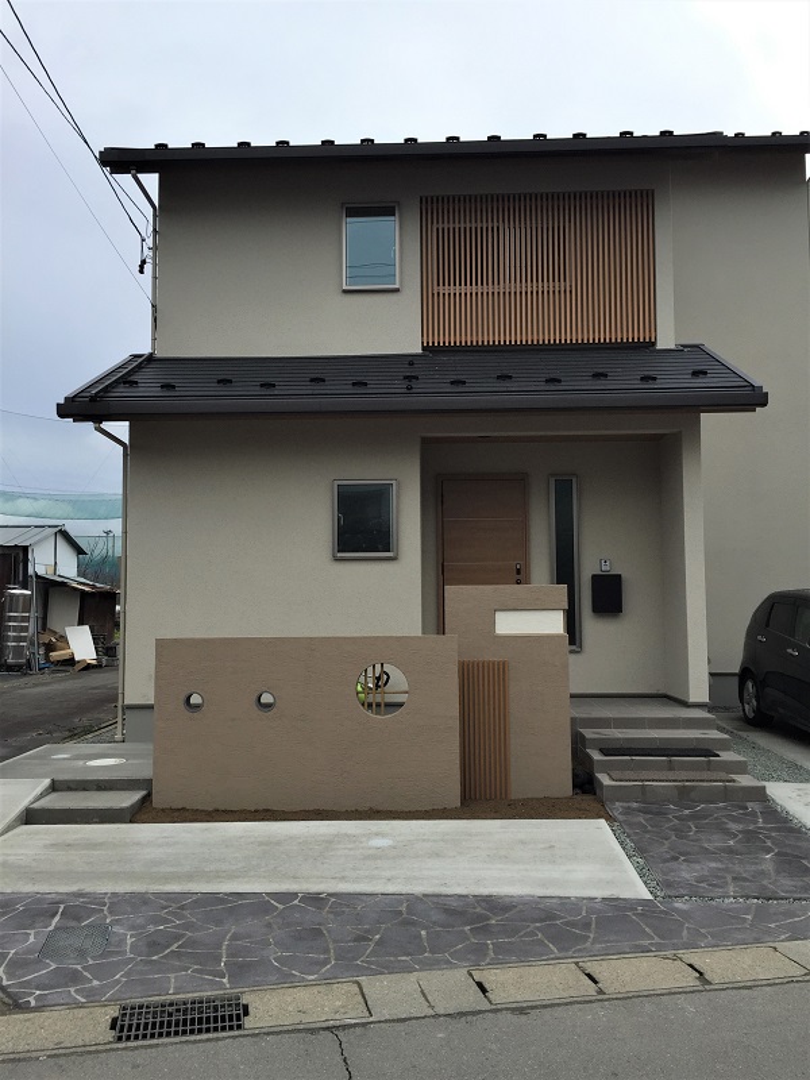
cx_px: 405
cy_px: 540
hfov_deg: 48.2
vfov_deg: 61.7
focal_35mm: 29
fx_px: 905
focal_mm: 4.15
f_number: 2.2
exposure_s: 1/1464
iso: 32
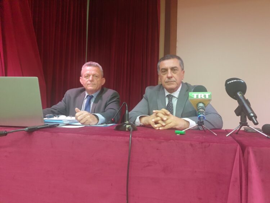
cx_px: 135
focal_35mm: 26
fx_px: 203
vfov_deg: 53.1
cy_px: 102
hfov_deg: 67.3
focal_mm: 4.3
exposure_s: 1/33
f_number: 1.5
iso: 320
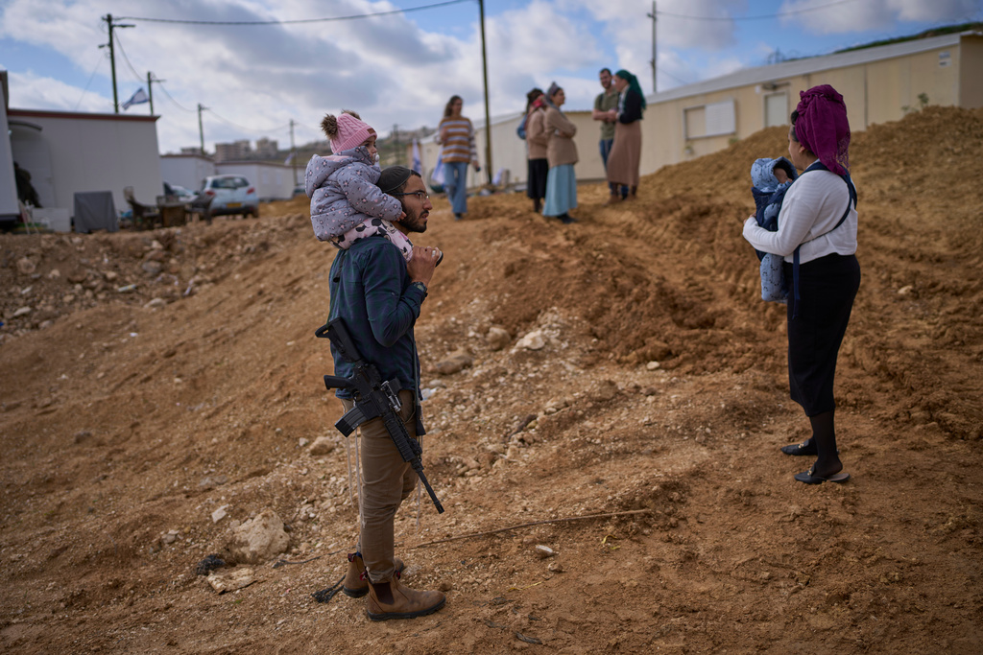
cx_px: 492
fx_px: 956
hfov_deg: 54.4
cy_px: 328
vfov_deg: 37.9
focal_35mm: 35
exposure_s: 1/3200
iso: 50
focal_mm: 35
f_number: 1.8
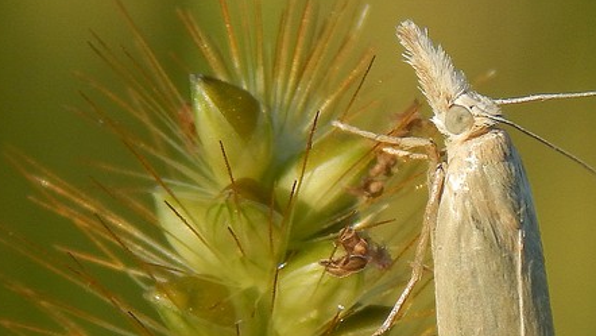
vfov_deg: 4.7
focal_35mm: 260
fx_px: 4110
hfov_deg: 8.3
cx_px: 371
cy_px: 323
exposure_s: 1/400
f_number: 4.8
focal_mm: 23.4
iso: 125
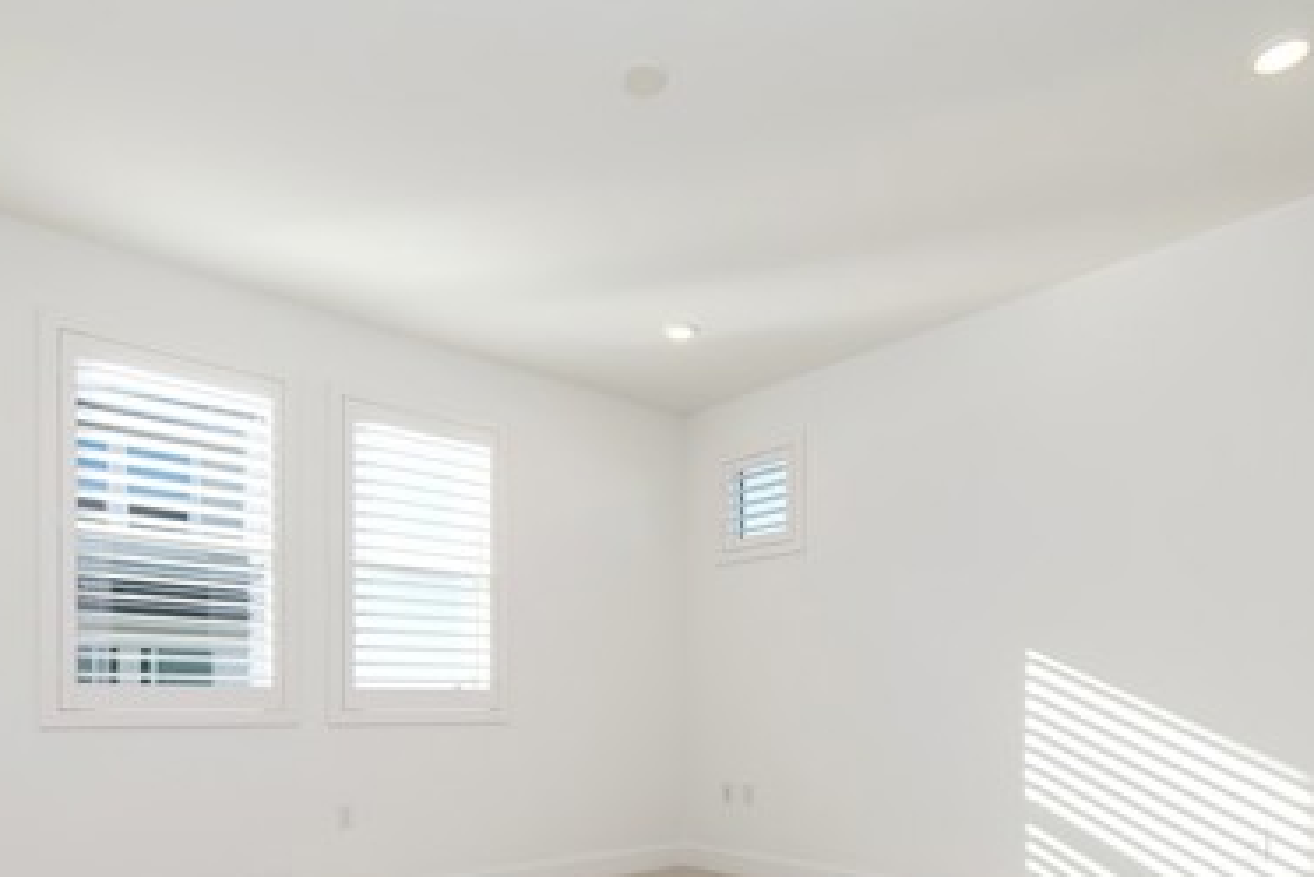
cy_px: 722
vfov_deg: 49.5
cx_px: 631
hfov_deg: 73.7
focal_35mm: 24
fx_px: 876
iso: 125
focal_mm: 14
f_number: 5.6
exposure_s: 1/125
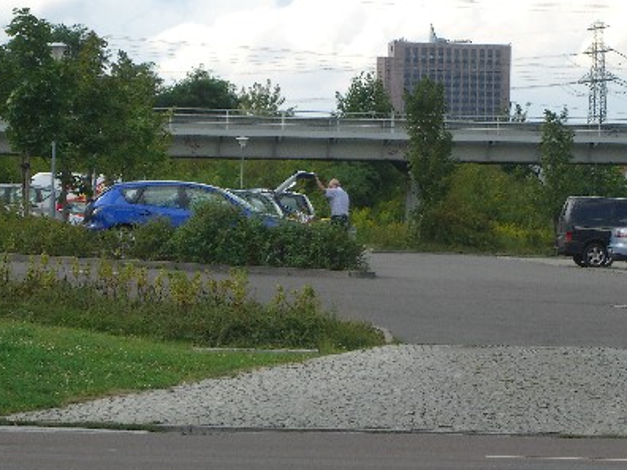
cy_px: 167
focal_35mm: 168
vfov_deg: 8.8
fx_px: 3043
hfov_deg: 11.8
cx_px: 311
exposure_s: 1/320
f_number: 5.1
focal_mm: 23.7
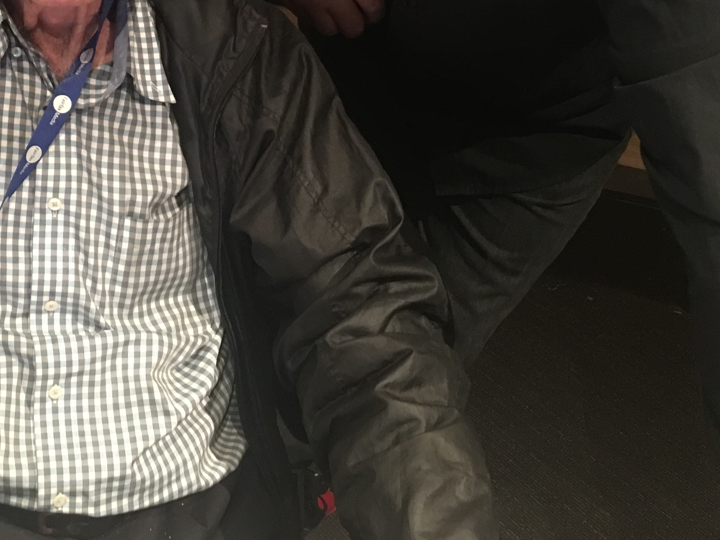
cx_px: 81
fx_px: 1331
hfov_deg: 29.1
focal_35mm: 64
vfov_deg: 21.8
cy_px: -36
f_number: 2.2
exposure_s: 1/4
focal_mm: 4.15
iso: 100
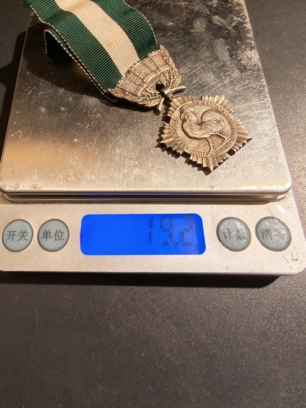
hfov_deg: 58.9
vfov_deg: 73.9
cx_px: 153
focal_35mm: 23
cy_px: 204
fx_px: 271
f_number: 2
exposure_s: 1/50
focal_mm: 2.32
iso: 200
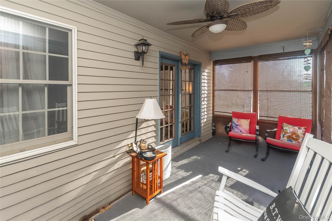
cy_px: 110
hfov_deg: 100.4
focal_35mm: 15
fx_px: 138
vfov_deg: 77.3
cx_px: 166
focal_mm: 10
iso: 1000
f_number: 5.6
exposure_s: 1/60
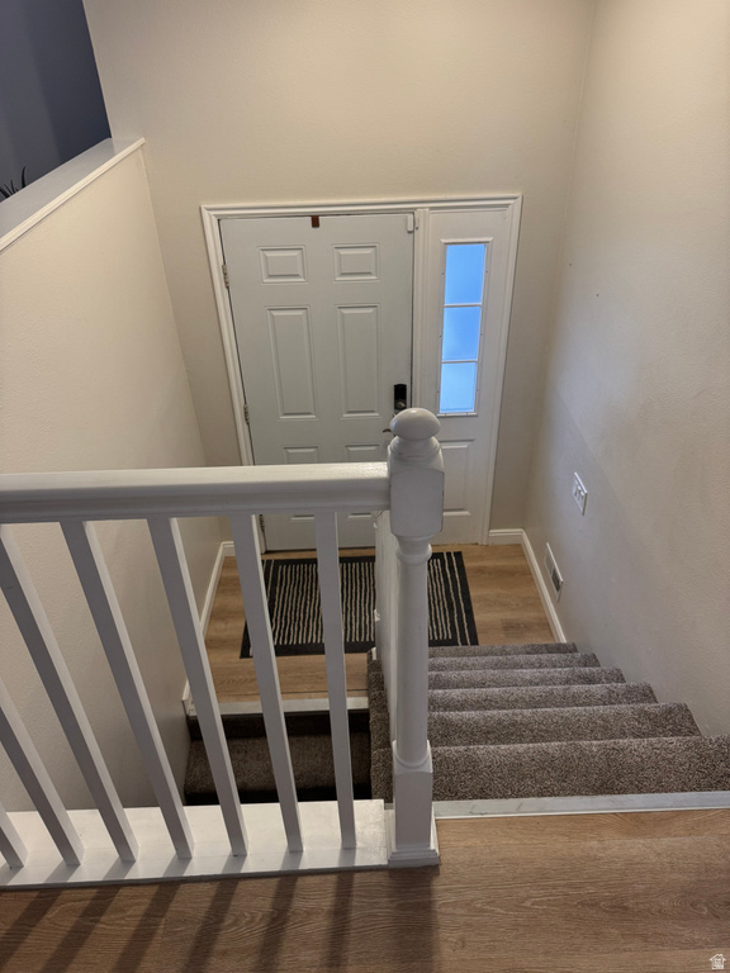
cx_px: 365
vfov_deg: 71.6
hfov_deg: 56.8
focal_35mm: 24
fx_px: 675
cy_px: 486
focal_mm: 6.76
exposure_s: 1/60
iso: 125
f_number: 1.78
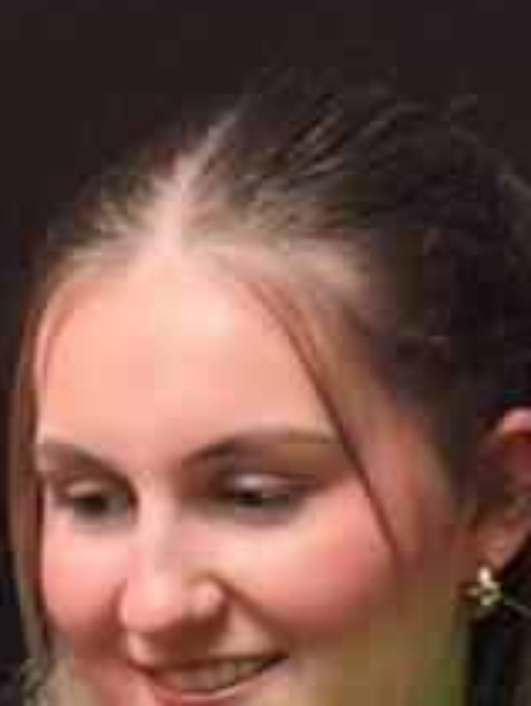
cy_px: 1035
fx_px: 4776
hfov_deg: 6.2
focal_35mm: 234
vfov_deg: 8.3
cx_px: -518
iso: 400
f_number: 1.78
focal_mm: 6.76
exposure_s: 1/40
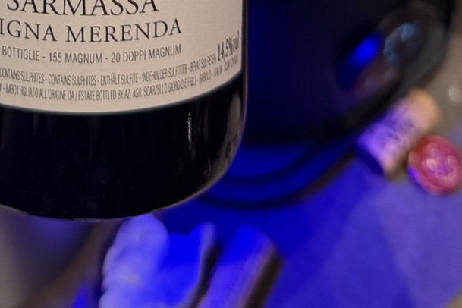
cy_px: -331
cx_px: 65
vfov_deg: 13.8
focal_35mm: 82
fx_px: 1052
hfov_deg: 24.2
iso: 250
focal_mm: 6.76
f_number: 1.78
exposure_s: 1/50
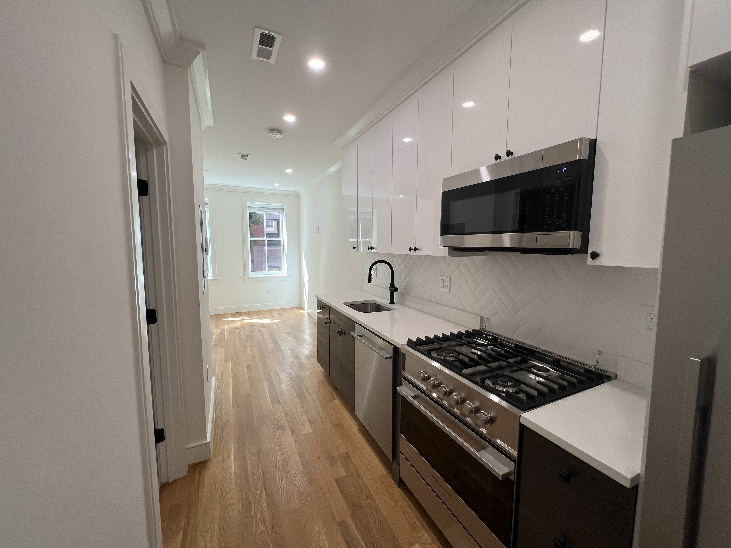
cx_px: 366
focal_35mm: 13
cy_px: 274
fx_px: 275
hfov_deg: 106.2
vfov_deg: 89.9
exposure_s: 1/120
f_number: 1.8
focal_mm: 1.57
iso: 50
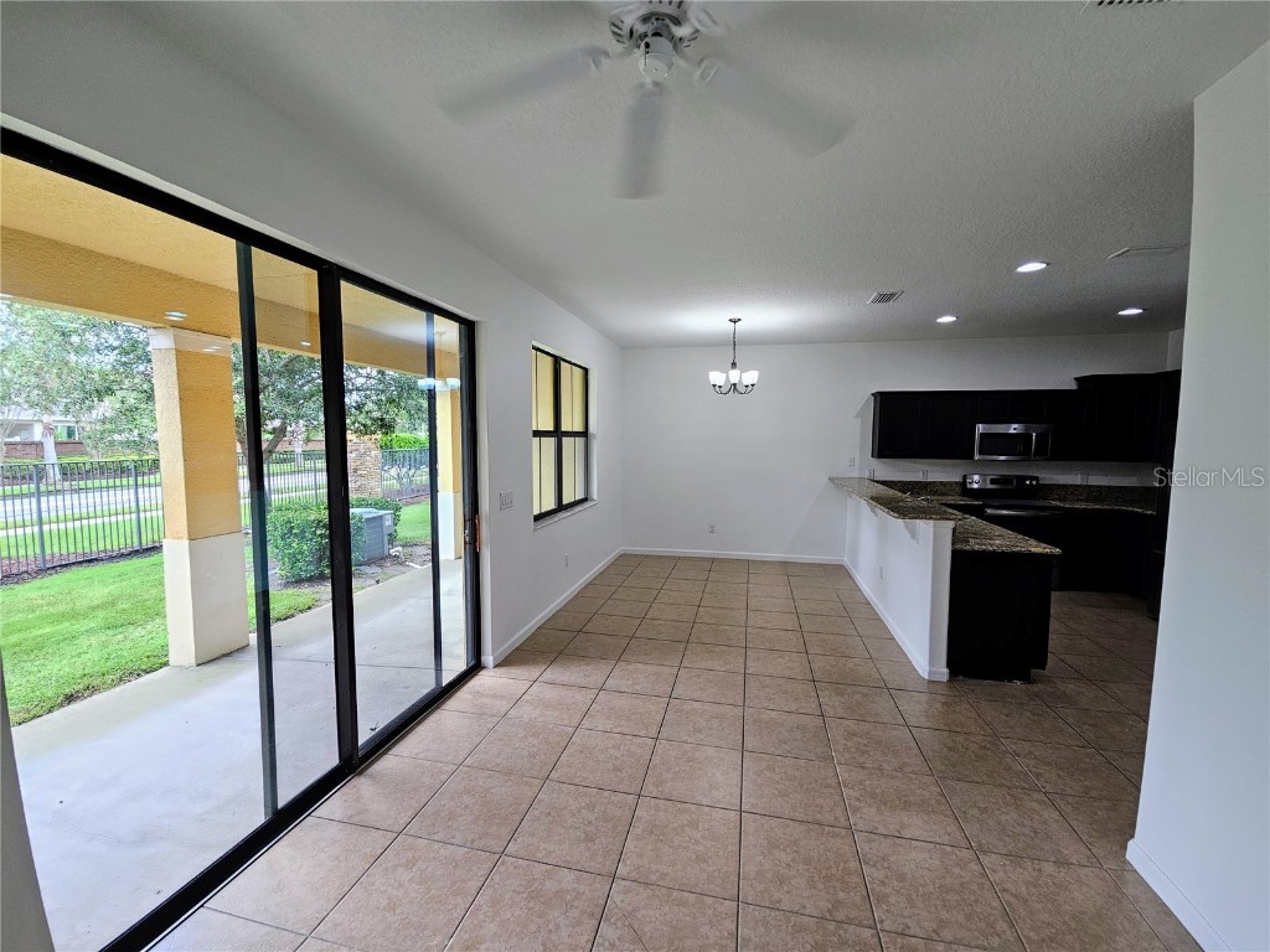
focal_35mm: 13
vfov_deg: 89.9
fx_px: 477
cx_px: 635
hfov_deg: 106.2
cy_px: 476
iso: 64
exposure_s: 1/60
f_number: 2.2
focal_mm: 2.2
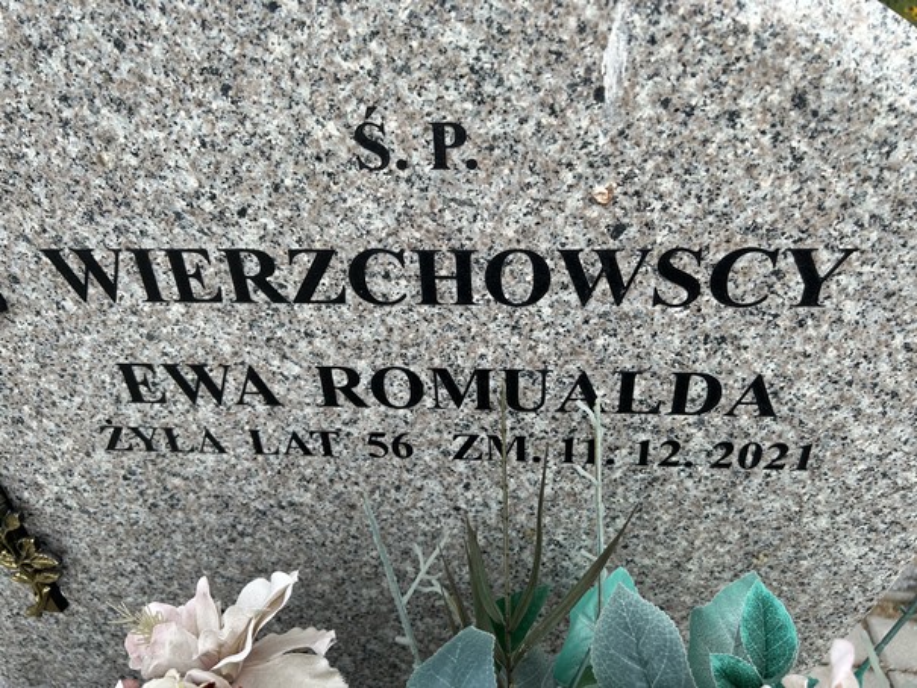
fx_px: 689
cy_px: 344
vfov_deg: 53.1
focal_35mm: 26
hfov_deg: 67.3
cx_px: 458
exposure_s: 1/1395
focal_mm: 5.7
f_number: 1.5
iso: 50
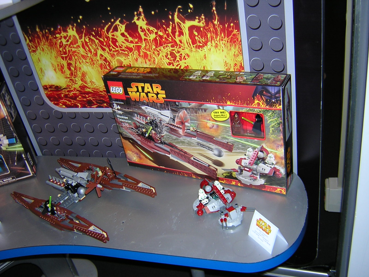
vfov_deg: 39.7
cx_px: 184
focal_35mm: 36
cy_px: 138
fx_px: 384
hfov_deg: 51.4
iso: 100
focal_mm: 4.7
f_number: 2.6
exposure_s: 1/60.1
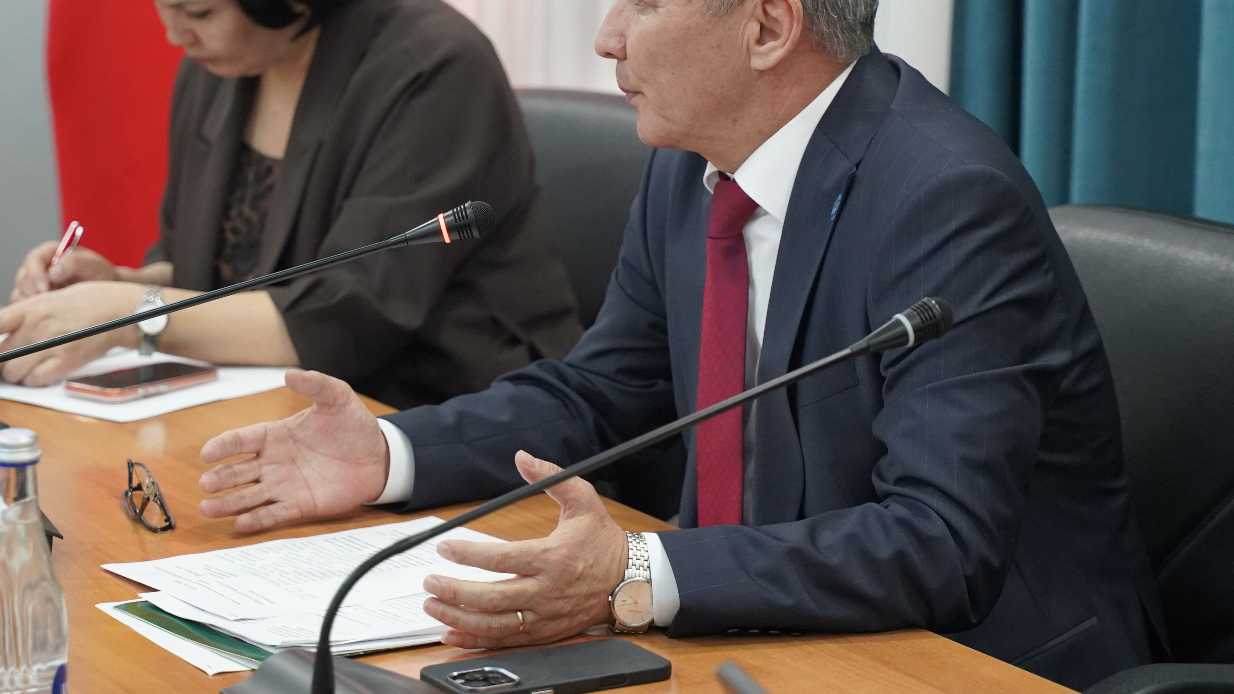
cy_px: 145
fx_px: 3730
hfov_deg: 18.8
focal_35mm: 114
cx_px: 567
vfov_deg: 10.6
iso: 4000
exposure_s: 1/160
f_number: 4
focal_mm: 75
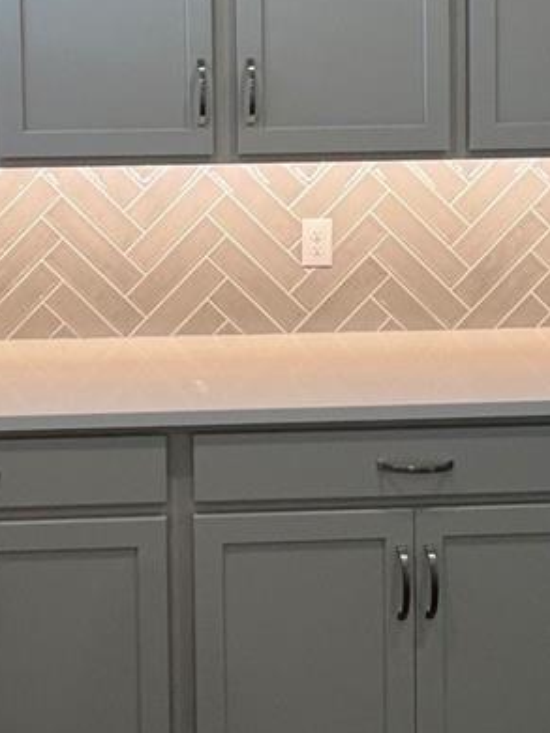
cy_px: 182
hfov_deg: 34.9
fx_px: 846
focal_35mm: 40
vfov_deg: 45.2
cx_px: 111
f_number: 1.8
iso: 125
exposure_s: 1/120
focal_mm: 1.57
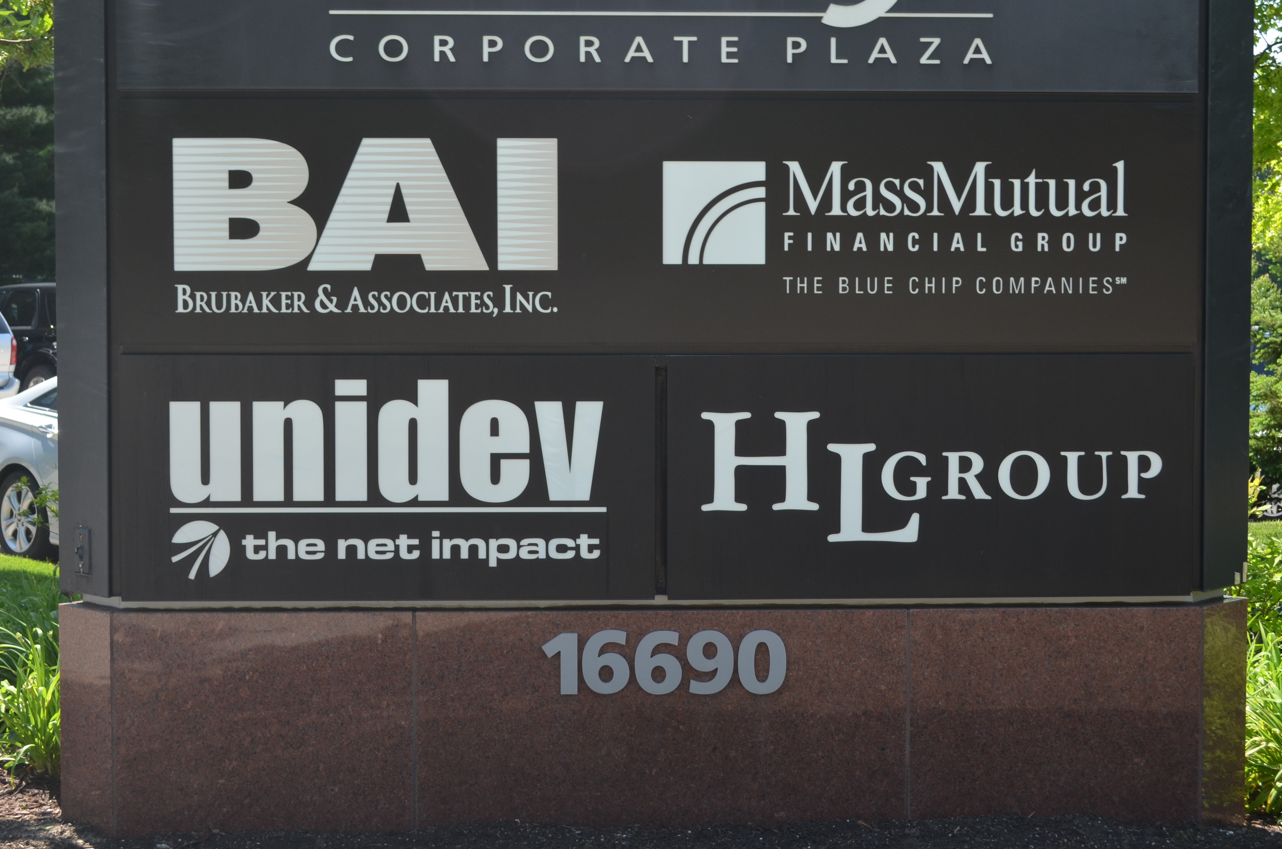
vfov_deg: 19.9
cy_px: 338
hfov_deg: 29.7
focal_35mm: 68
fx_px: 2417
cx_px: 674
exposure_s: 1/250
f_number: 8
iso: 200
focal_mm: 34
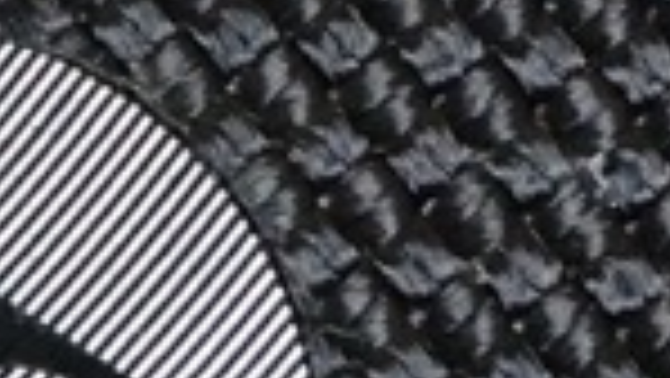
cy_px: -441
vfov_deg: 3.8
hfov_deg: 6.4
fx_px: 5617
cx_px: -1160
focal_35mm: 316
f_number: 7.1
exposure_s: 1/50
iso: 3200
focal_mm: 30
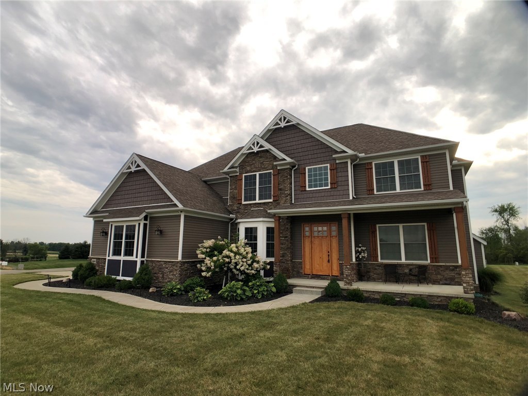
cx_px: 264
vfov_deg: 49.7
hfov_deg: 63.4
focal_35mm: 28
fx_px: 427
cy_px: 198
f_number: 1.8
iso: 20
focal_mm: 3.99
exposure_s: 1/271
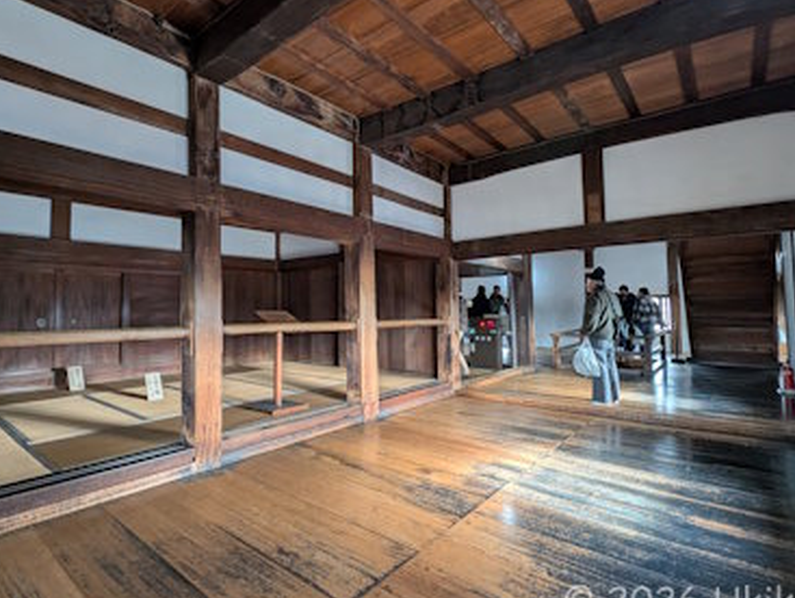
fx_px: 391
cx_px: 347
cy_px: 291
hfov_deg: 90.5
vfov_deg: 74.8
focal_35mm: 17
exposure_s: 1/23.8
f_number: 2.2
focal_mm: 1.95
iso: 170
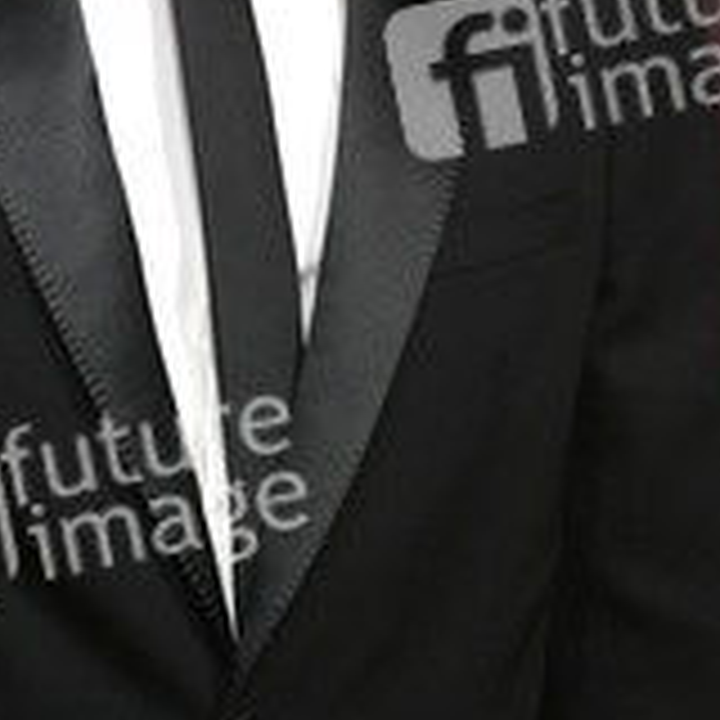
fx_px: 9507
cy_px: -171
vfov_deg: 4.3
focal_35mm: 404
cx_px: 207
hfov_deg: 4.3
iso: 1250
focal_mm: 190
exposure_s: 1/400
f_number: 4.5
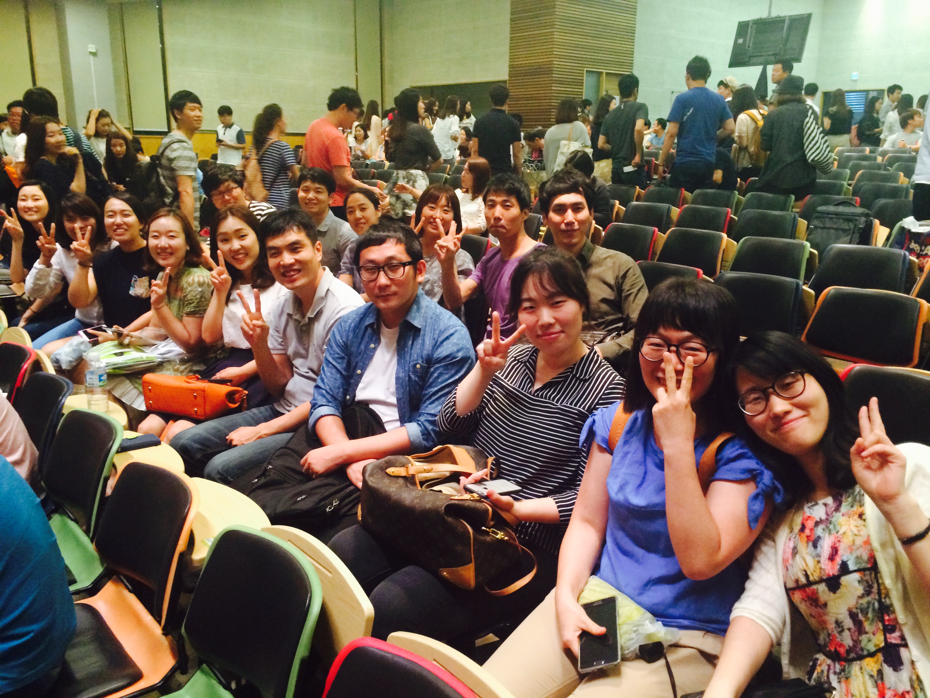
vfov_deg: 48.2
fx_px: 779
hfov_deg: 61.7
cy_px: 349
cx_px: 465
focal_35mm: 29
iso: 250
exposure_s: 1/30
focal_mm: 4.15
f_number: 2.2
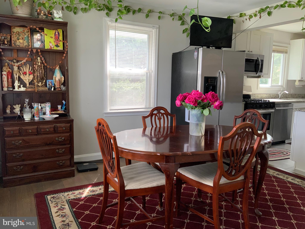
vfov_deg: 48.2
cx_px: 152
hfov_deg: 61.7
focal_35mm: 29
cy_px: 114
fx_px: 256
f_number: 1.8
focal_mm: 3
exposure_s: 1/67
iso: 64
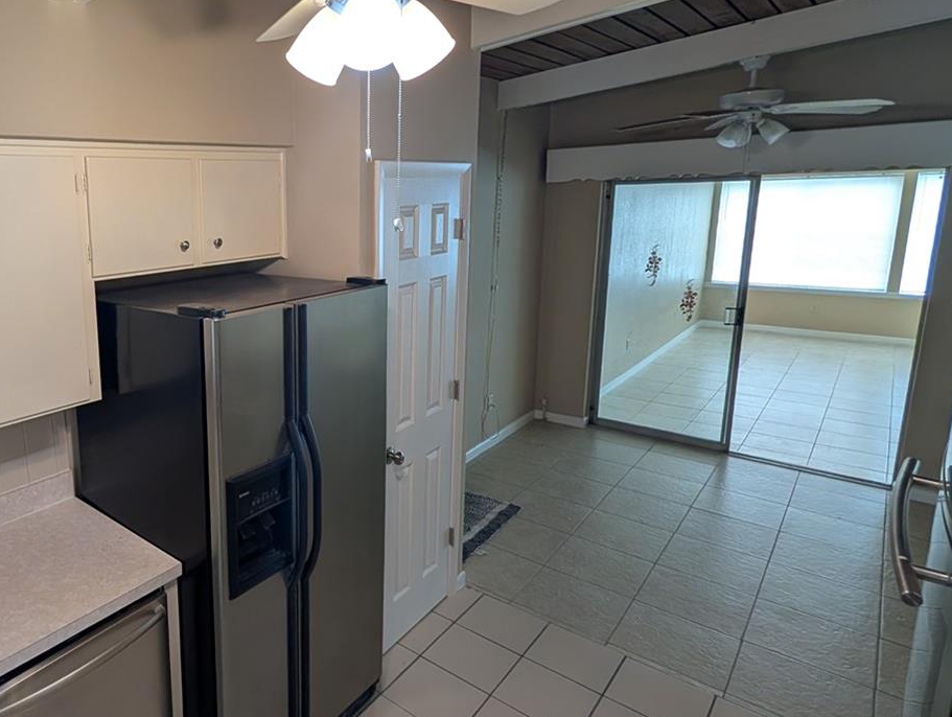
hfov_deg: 72.5
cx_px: 220
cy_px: 306
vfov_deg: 63.3
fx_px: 578
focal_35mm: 21
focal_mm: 2.02
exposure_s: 1/120
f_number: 1.7
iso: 134
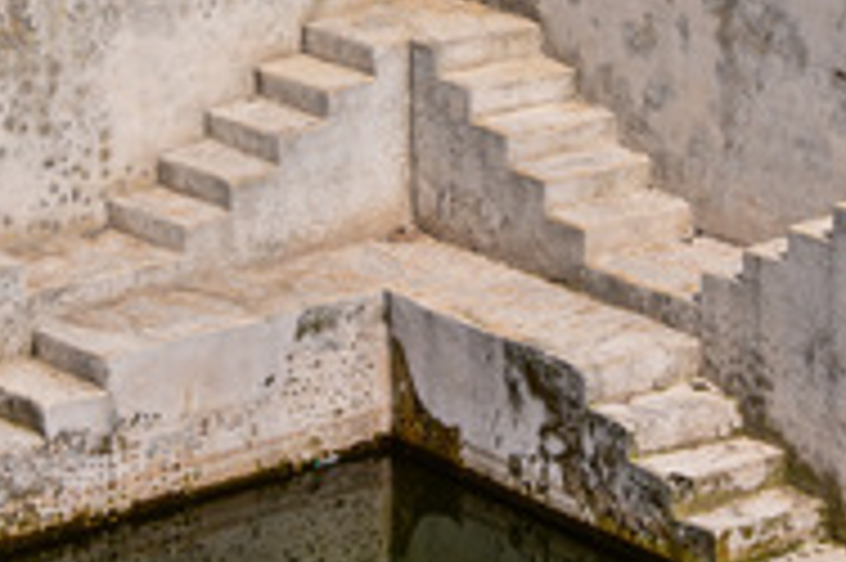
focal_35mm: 169
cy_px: -119
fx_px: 3968
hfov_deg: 12.2
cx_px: 544
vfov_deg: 8.0
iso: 100
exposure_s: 1/500
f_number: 8
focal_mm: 46
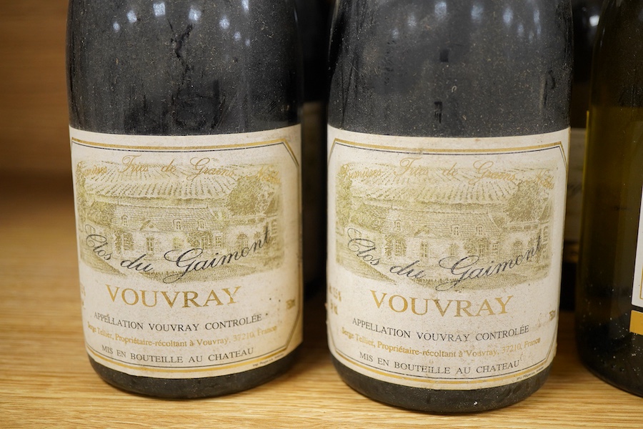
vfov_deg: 29.9
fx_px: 804
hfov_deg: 43.6
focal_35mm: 45
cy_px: 214
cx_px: 322
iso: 1250
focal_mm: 30
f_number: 5.6
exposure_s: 1/125
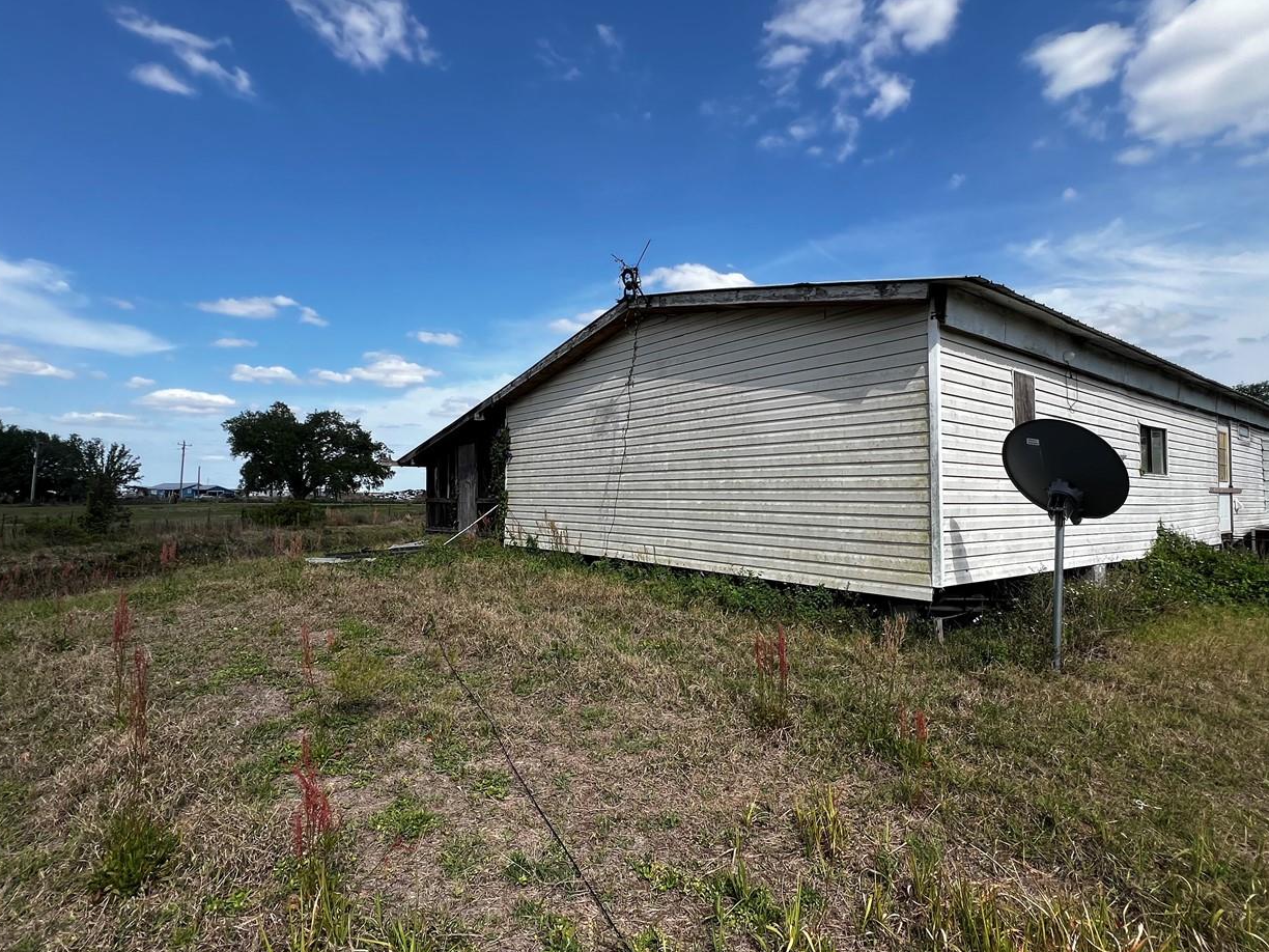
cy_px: 471
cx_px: 617
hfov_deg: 91.0
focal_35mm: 17
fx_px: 623
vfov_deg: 74.7
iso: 32
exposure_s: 1/1672
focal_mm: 1.57
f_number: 1.8
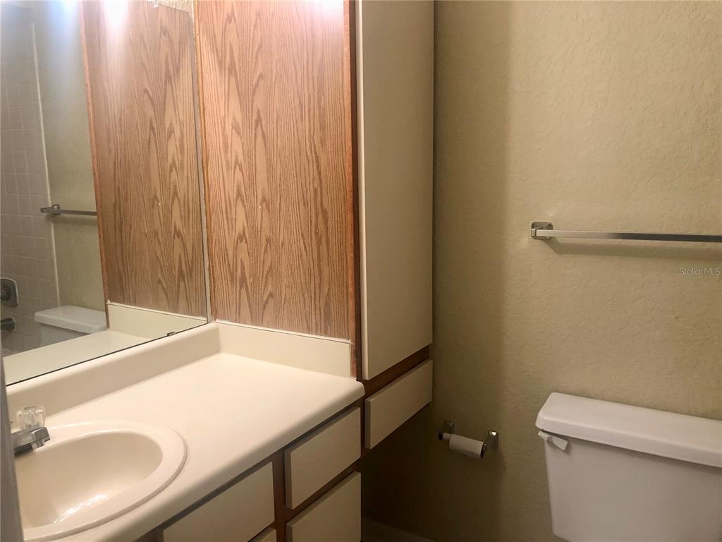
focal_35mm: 28
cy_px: 271
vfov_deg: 49.7
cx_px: 361
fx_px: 584
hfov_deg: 63.4
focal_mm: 3.99
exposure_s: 1/30
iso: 25
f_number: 1.8
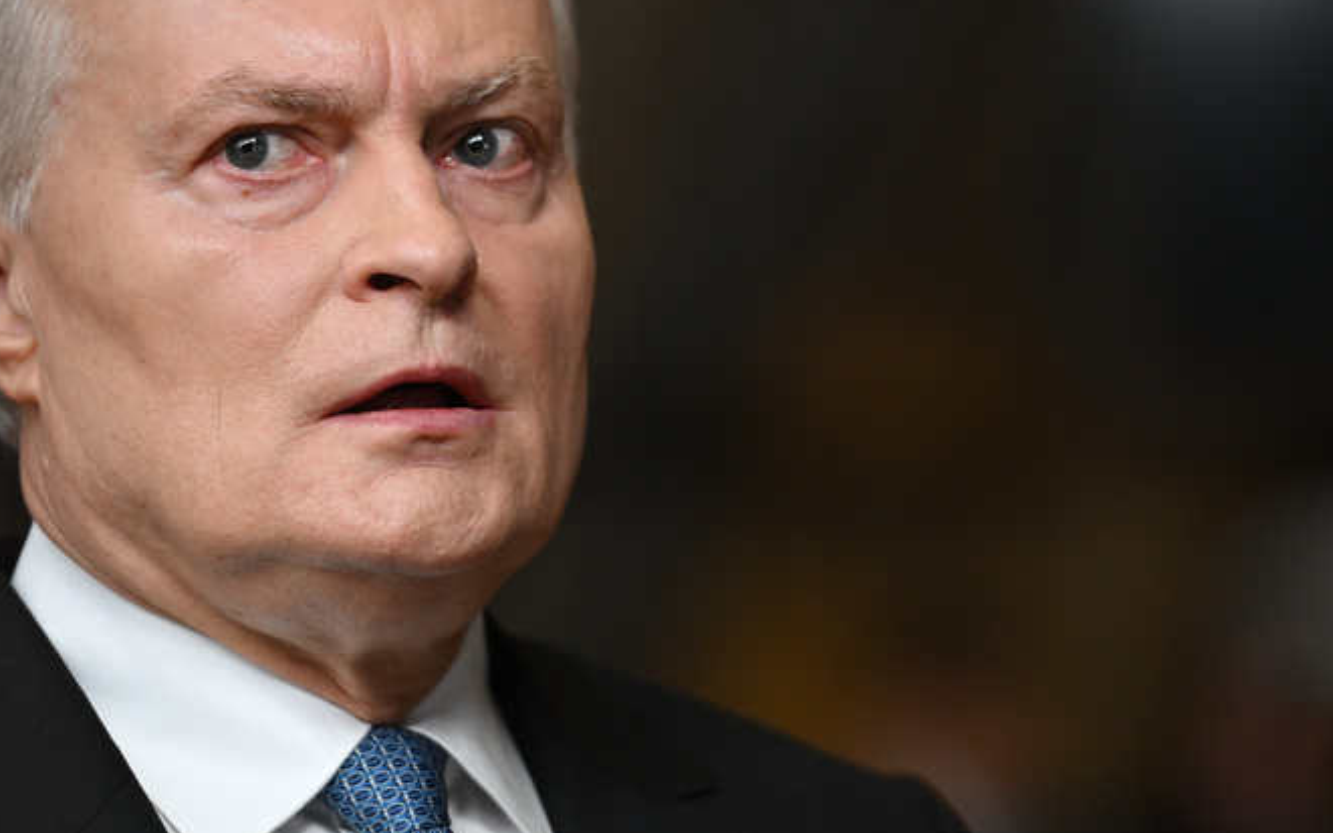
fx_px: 11188
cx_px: 823
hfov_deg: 6.8
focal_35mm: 308
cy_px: 358
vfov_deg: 4.3
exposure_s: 1/400
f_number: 2.8
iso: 1400
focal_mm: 195
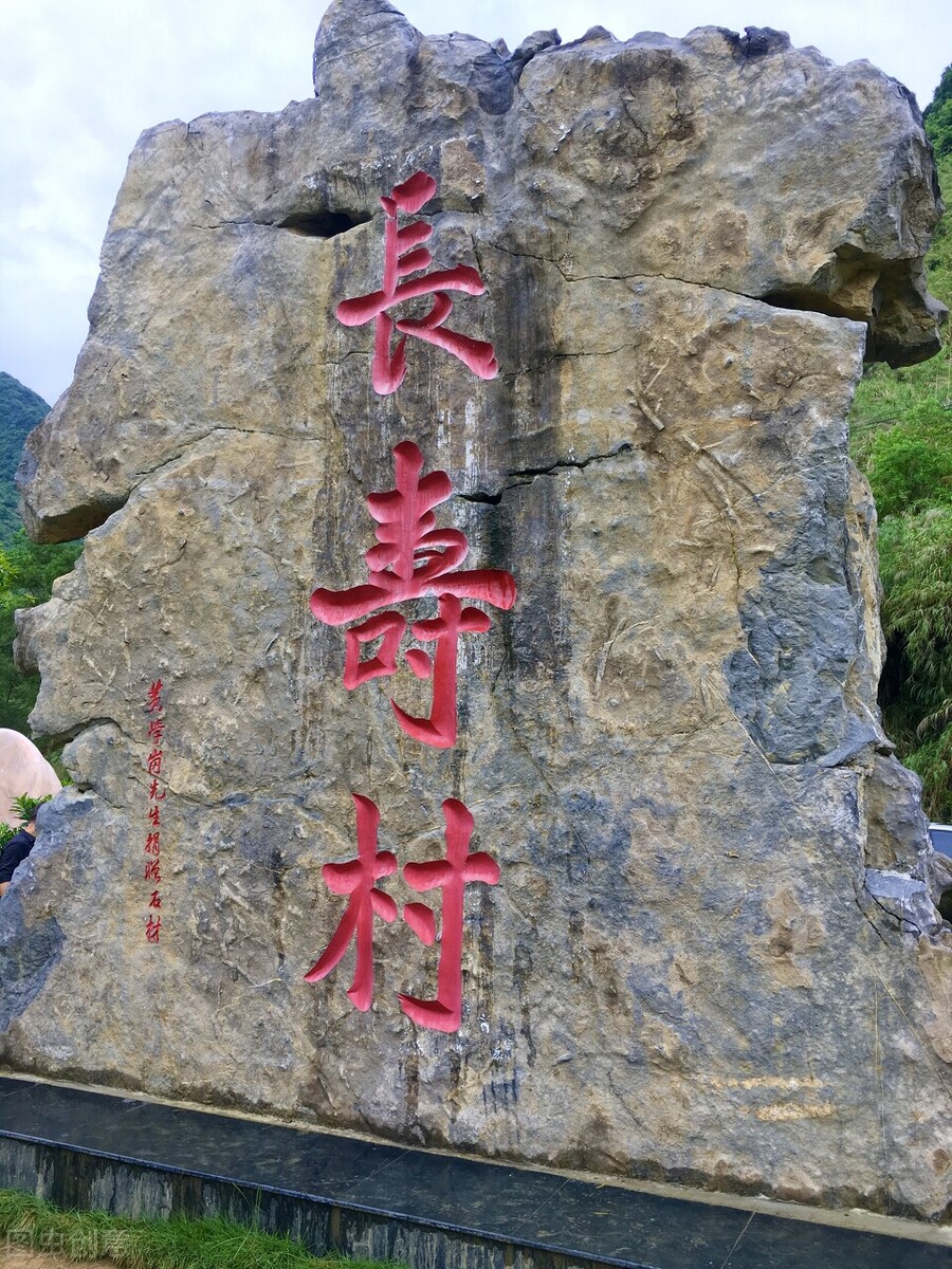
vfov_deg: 61.7
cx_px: 476
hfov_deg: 48.2
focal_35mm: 29
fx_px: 1063
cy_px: 634
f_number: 2.2
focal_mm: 4.15
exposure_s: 1/135
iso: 25
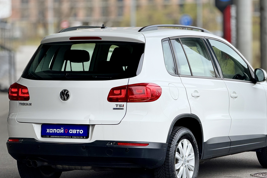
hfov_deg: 14.1
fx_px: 1083
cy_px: 106
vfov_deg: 9.4
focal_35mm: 146
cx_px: 150
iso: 50
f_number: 2.8
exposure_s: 1/99
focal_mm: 15.66
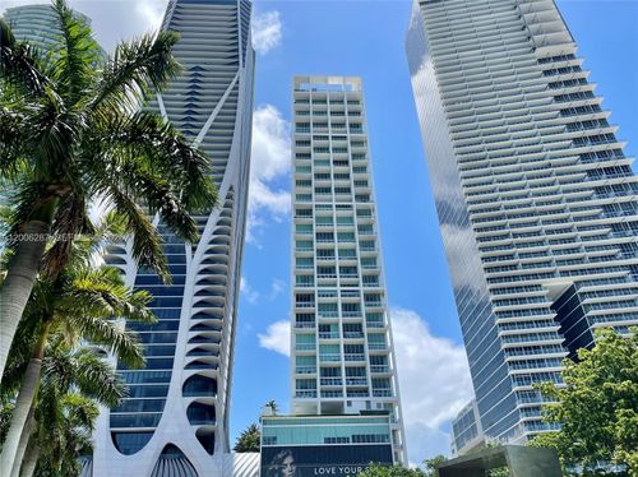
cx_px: 319
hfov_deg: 67.4
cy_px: 238
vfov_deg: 53.0
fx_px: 479
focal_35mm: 26
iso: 32
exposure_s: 1/3731
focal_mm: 4.2
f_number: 1.6
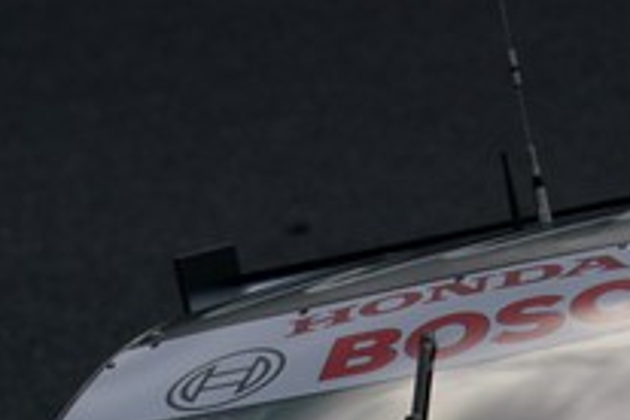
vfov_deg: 0.8
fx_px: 29345
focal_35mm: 1677
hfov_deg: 1.2
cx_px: 435
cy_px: 642
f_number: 13
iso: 200
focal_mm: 481
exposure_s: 1/800
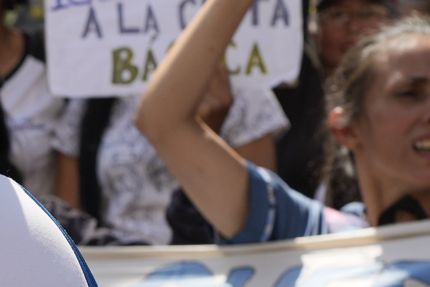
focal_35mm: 212
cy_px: 453
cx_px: -469
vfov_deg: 6.4
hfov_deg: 9.0
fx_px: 2534
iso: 160
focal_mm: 35
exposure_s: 1/640
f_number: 5.6
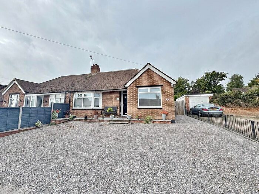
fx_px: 105
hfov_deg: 102.1
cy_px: 97
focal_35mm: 14
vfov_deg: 85.7
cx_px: 130
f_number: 2.2
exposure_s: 1/652
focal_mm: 2.22
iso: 40
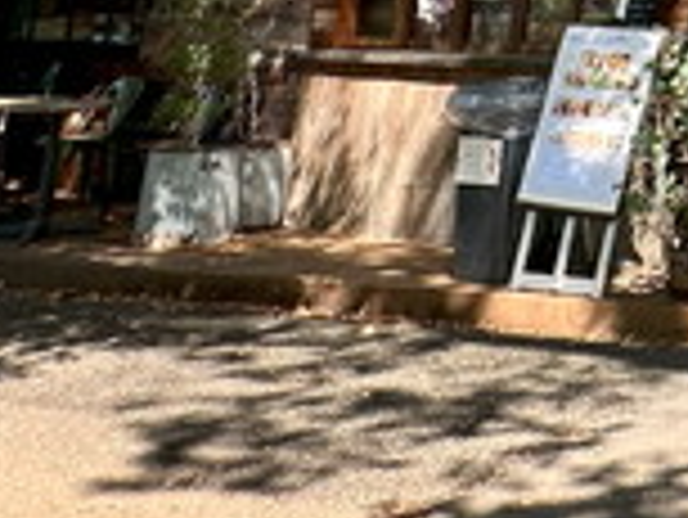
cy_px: -419
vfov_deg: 16.7
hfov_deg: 21.9
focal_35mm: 73
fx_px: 1452
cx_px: 1048
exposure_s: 1/182
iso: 40
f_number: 2.2
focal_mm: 2.22
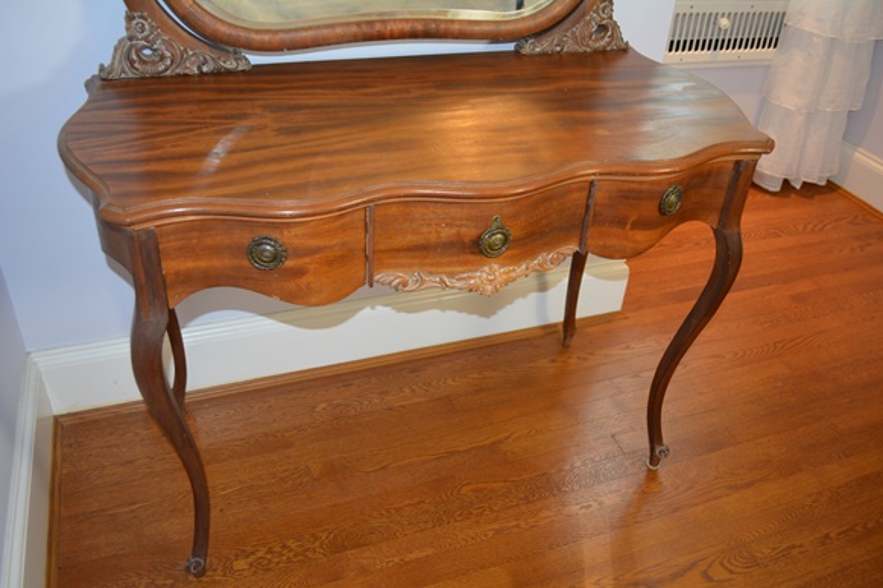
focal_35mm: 31
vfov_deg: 42.3
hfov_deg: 60.3
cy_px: 302
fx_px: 760
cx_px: 450
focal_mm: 20
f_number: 3.8
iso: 560
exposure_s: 1/60
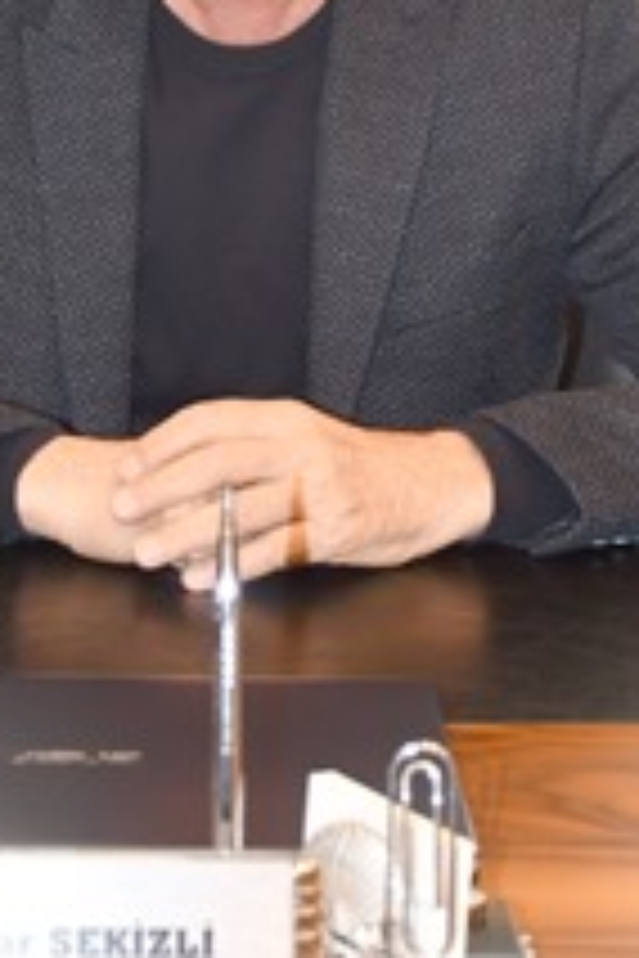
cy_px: 112
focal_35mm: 153
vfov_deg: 13.3
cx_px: 245
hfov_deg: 9.0
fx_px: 4073
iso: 800
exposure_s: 1/125
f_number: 5
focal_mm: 34
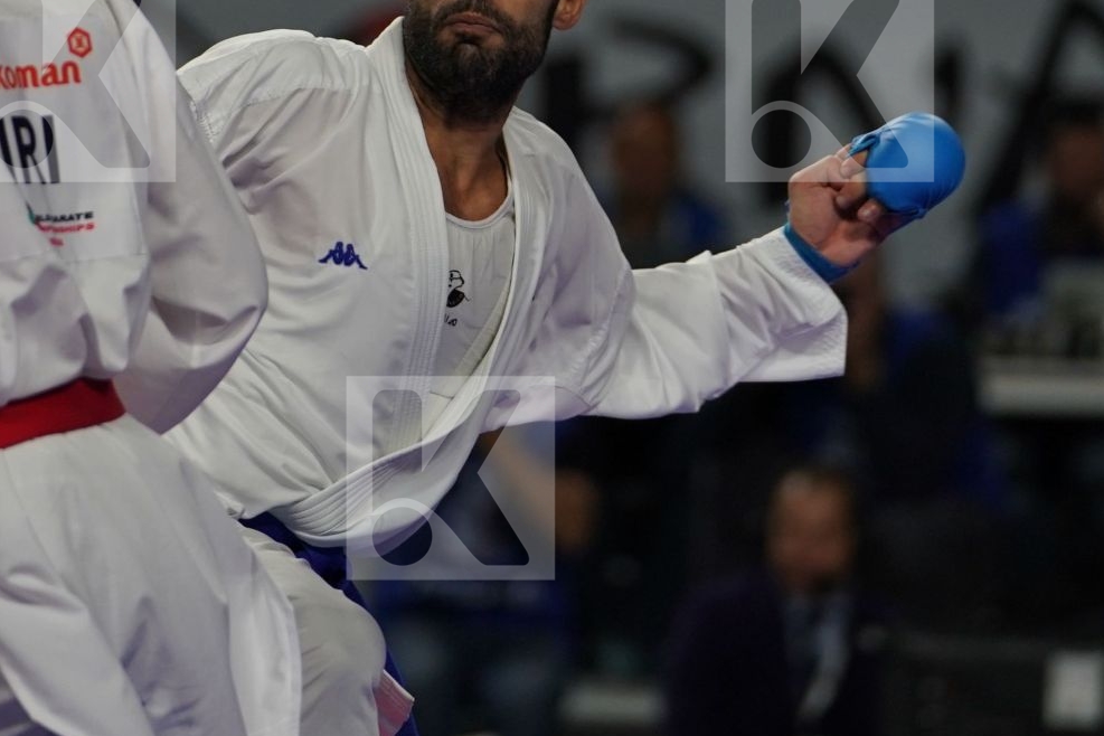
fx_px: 15271
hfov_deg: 4.1
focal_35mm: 498
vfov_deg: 2.8
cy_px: 81
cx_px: 451
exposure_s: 1/1000
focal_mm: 182
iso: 800
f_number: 2.8
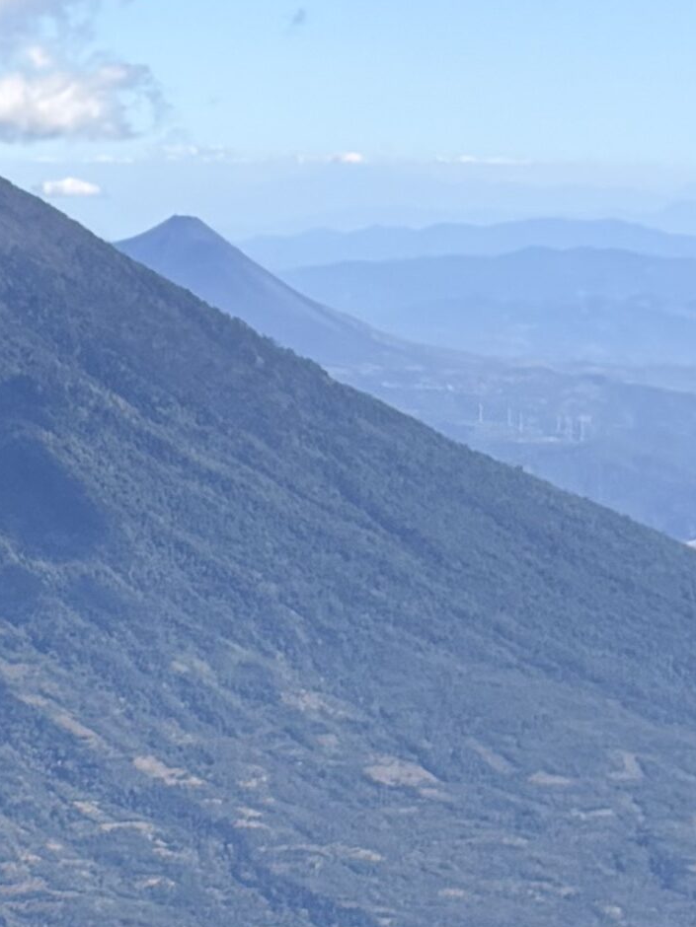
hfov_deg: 8.9
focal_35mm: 158
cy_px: 820
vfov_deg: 12.4
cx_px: -703
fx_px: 4236
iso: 50
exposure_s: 1/3279
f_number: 1.6
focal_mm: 5.96
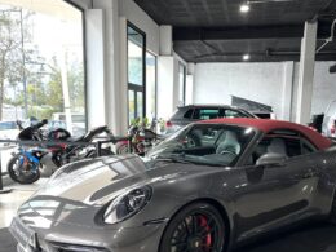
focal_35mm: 35
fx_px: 340
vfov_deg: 40.2
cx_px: 185
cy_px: 169
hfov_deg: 52.5
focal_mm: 5.1
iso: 50
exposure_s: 1/100
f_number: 1.6
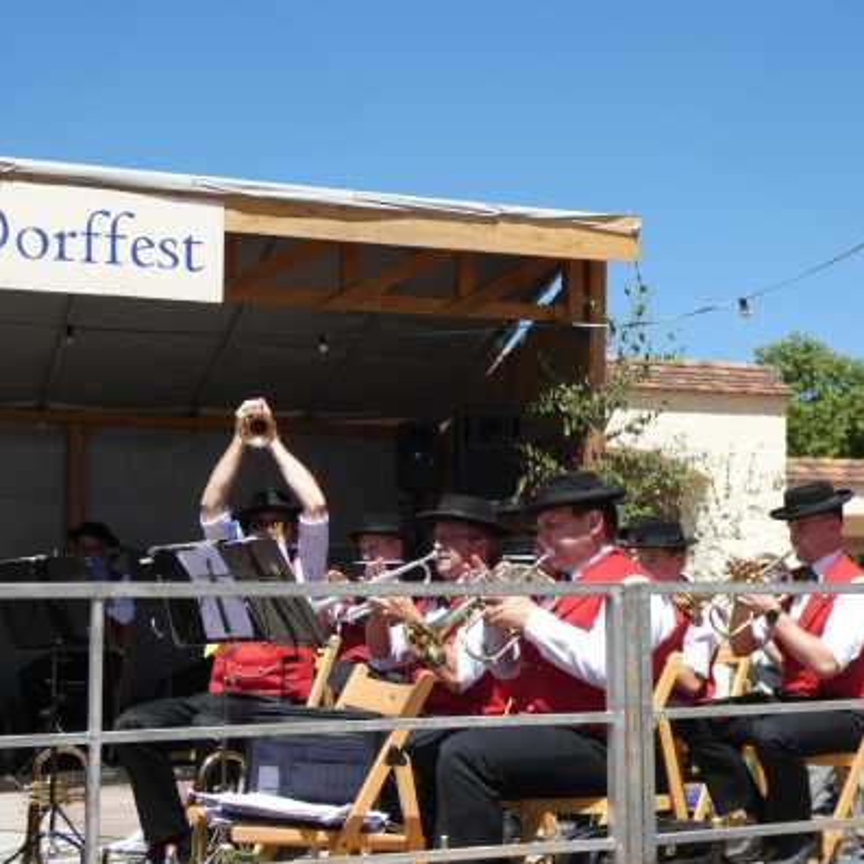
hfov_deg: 30.0
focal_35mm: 57
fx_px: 1610
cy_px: 510
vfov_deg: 30.0
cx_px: 433
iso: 80
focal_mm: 8.6
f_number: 3.8
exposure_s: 1/500
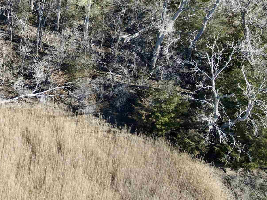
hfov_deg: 28.5
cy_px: 2
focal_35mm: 61
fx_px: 470
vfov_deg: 23.1
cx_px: -35
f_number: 2.8
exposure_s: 1/240
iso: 100
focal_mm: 4.5
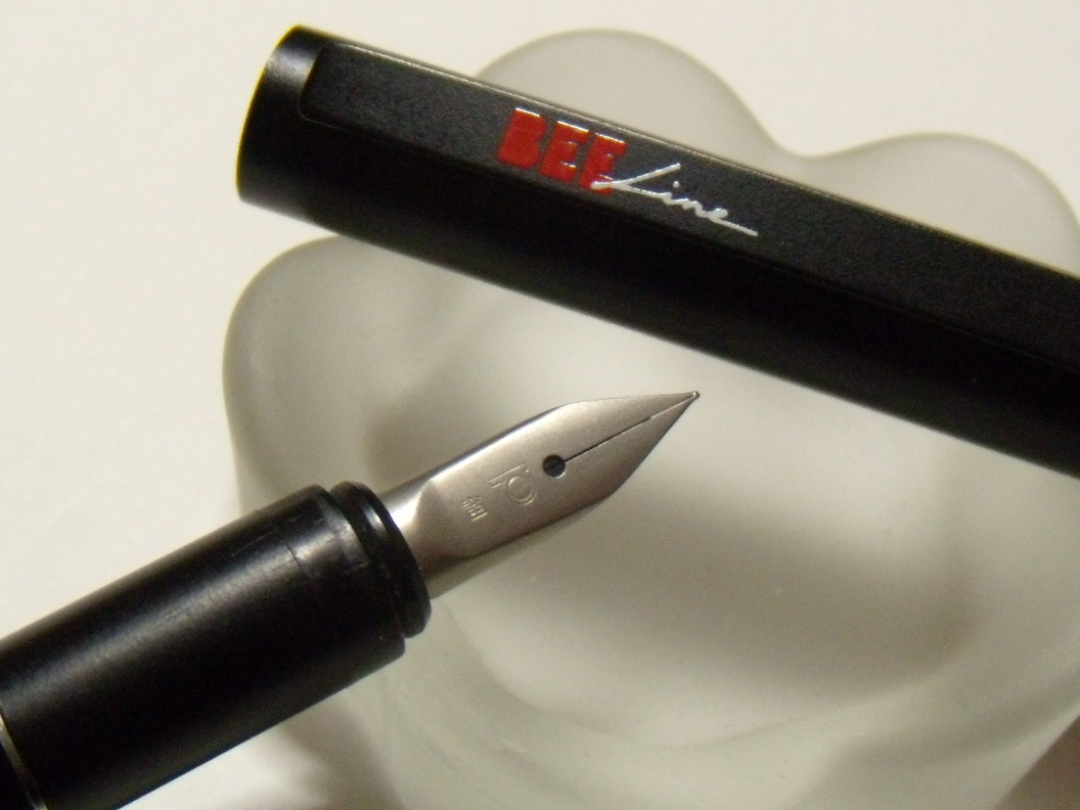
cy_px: 405
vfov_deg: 39.7
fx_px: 1123
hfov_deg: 51.4
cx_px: 540
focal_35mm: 36
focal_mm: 6.4
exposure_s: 1/25
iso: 400
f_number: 3.6
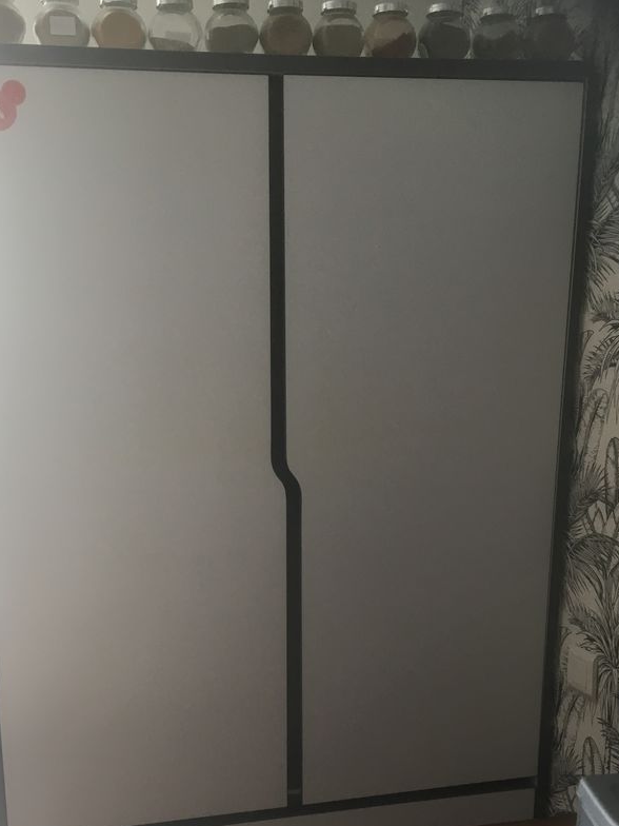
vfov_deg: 49.9
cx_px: 272
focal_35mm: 37
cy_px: 492
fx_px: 882
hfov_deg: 38.6
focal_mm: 4.15
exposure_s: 1/33
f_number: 2.2
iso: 32
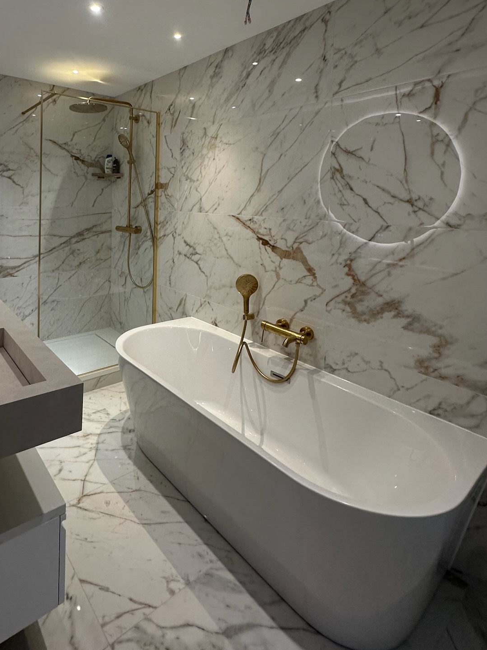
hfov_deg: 64.1
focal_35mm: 20
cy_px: 205
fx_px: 375
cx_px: 159
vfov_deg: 78.5
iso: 160
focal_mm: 2.22
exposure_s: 1/100
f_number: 2.2
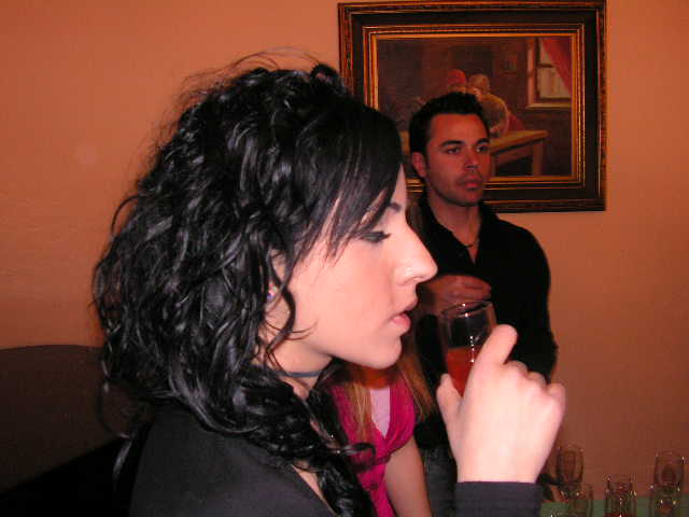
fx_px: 717
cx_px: 344
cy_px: 258
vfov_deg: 39.7
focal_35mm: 36
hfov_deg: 51.4
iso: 200
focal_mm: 6
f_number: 3.2
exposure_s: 1/40
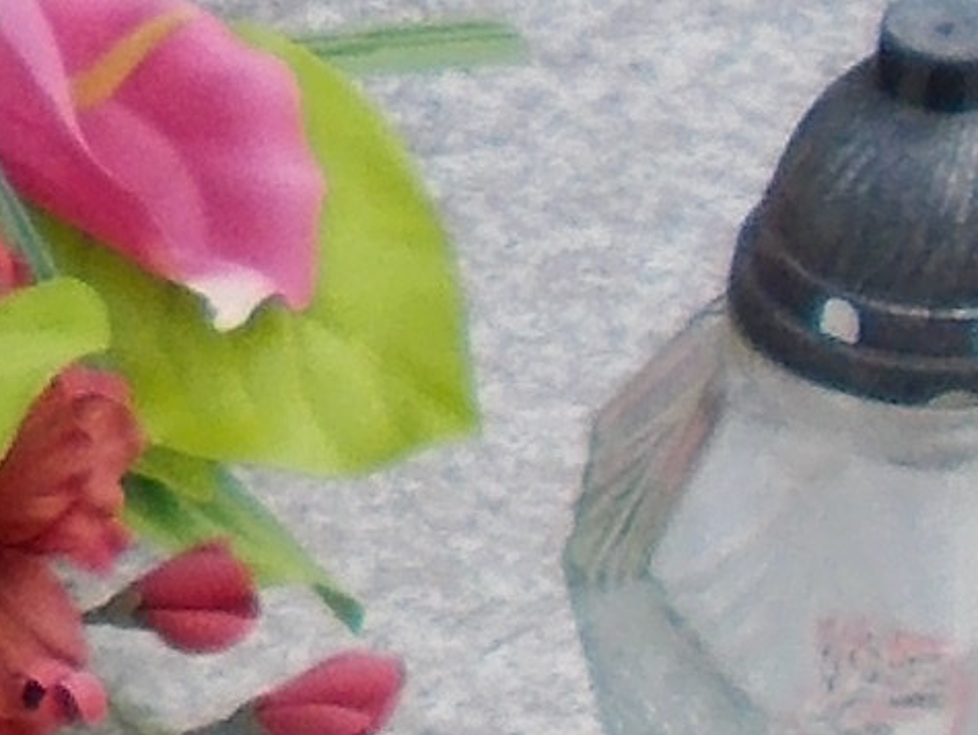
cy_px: -494
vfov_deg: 5.8
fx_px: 7125
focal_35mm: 252
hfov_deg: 7.4
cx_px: -1213
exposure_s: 1/500
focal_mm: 4.6
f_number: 3.2
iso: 80
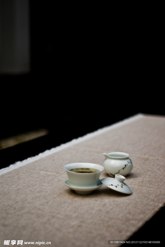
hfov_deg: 37.0
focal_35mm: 36
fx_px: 247
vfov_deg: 53.1
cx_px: 82
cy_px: 124
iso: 100
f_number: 22
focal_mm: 24
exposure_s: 1/5
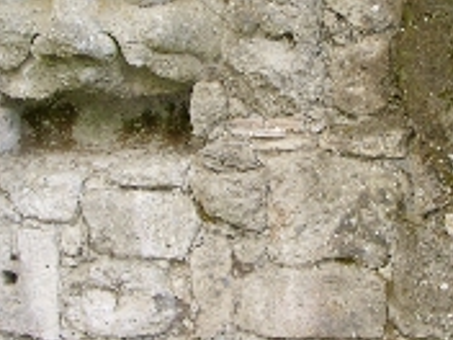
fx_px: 1269
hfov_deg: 20.2
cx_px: 273
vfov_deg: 15.2
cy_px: 77
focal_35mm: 97
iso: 100
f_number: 2.8
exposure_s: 1/30
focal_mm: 7.8
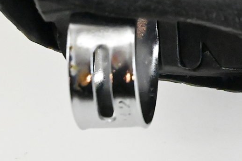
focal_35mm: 259
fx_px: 1741
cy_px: -122
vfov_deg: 5.2
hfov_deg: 7.7
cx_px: 418
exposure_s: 1/640
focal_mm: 70
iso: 20000
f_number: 13
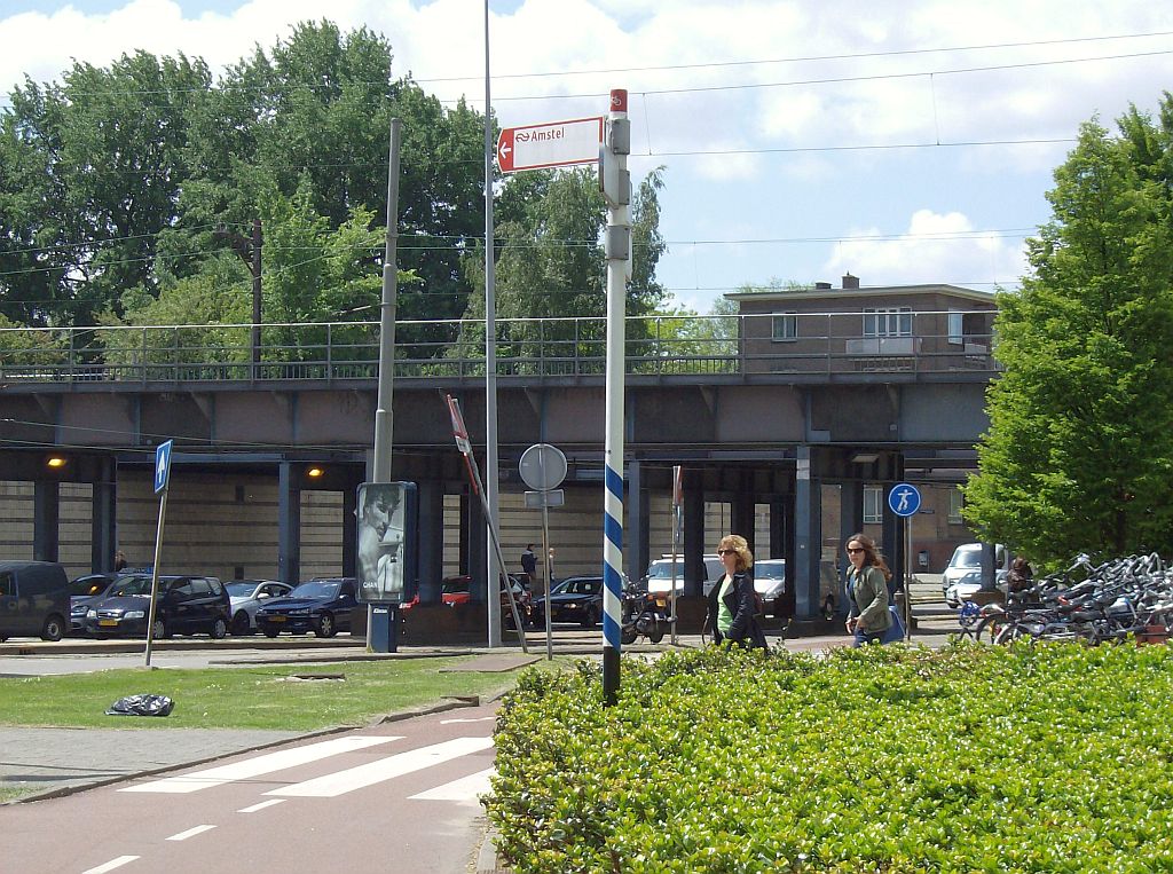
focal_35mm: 100
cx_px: 586
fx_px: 3381
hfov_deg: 19.7
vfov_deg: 14.7
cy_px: 437
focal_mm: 16.6
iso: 100
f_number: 7.5
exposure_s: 1/234
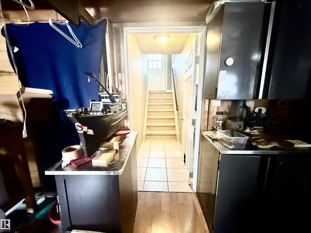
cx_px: 156
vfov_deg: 85.7
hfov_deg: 102.1
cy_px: 116
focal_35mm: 14
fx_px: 126
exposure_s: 1/60
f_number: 2.2
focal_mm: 2.22
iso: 1250
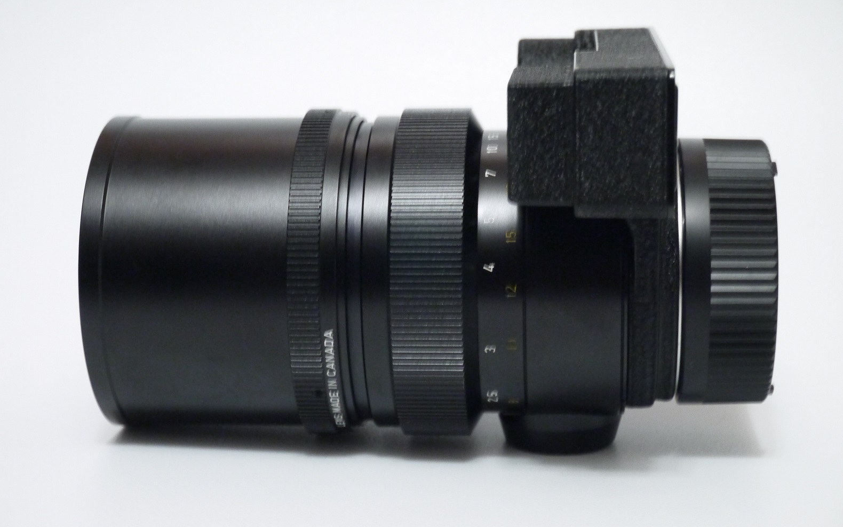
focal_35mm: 73
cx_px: 423
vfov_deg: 17.8
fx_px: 1677
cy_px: 263
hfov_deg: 28.2
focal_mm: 34
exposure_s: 1/5
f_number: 10
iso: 1600
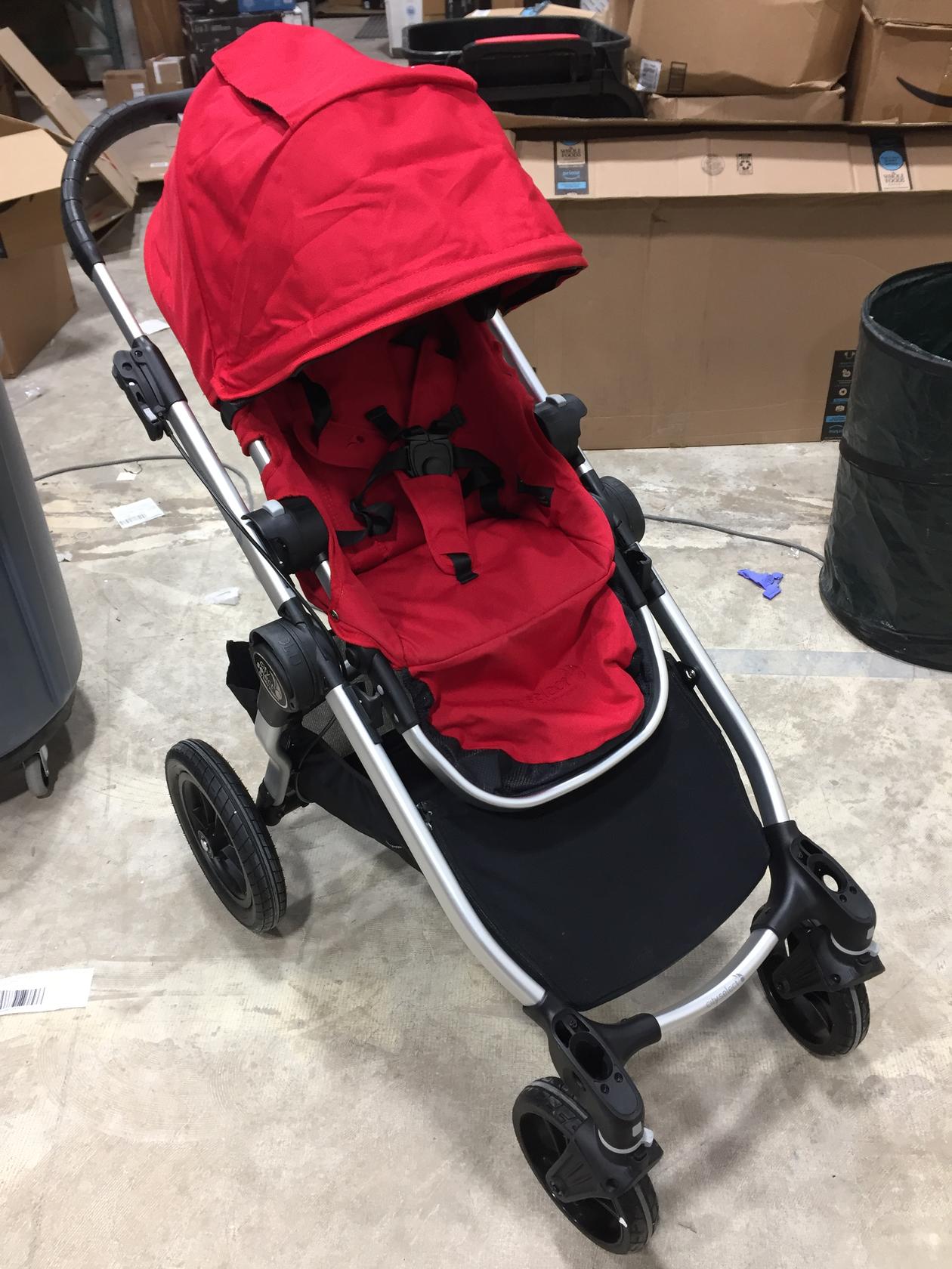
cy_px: 634
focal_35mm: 29
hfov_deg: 48.2
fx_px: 1063
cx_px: 476
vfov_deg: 61.7
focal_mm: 4.15
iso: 64
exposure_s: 1/30
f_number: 2.2
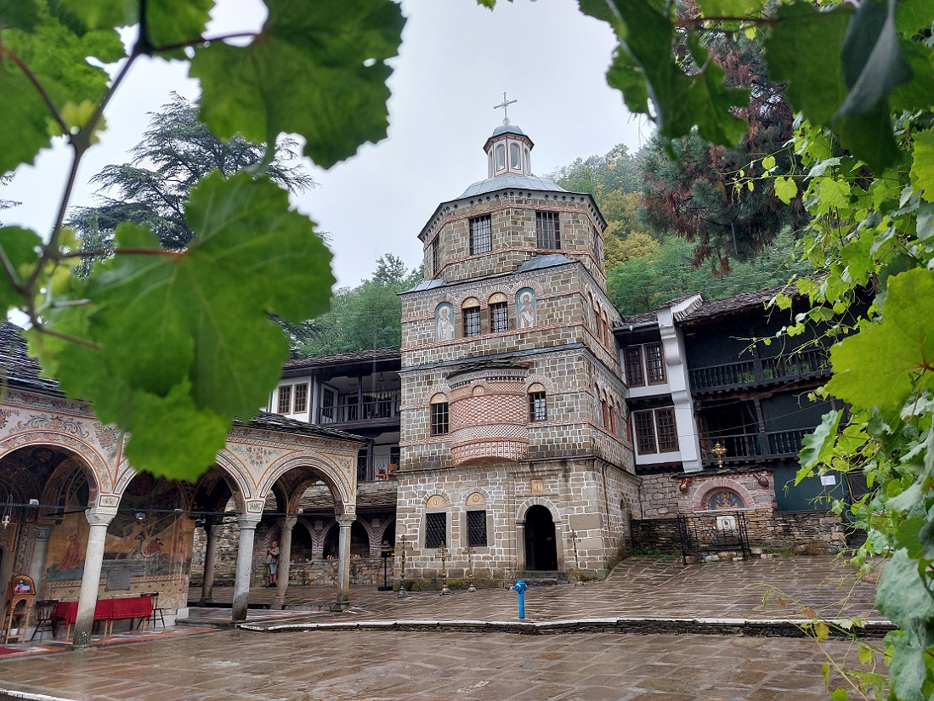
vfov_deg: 56.8
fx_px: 648
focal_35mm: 24
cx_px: 467
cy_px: 350
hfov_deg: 71.6
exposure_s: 1/60
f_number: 1.8
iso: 25
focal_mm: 5.23
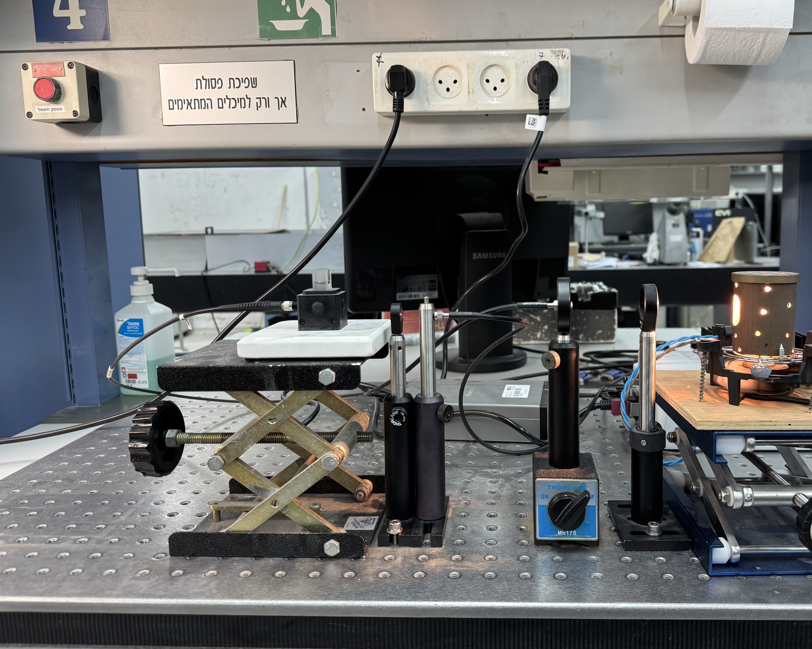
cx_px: 480
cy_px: 299
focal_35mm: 29
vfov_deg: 49.9
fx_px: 697
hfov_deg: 60.0
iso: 160
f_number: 1.78
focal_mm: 6.76
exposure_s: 1/50
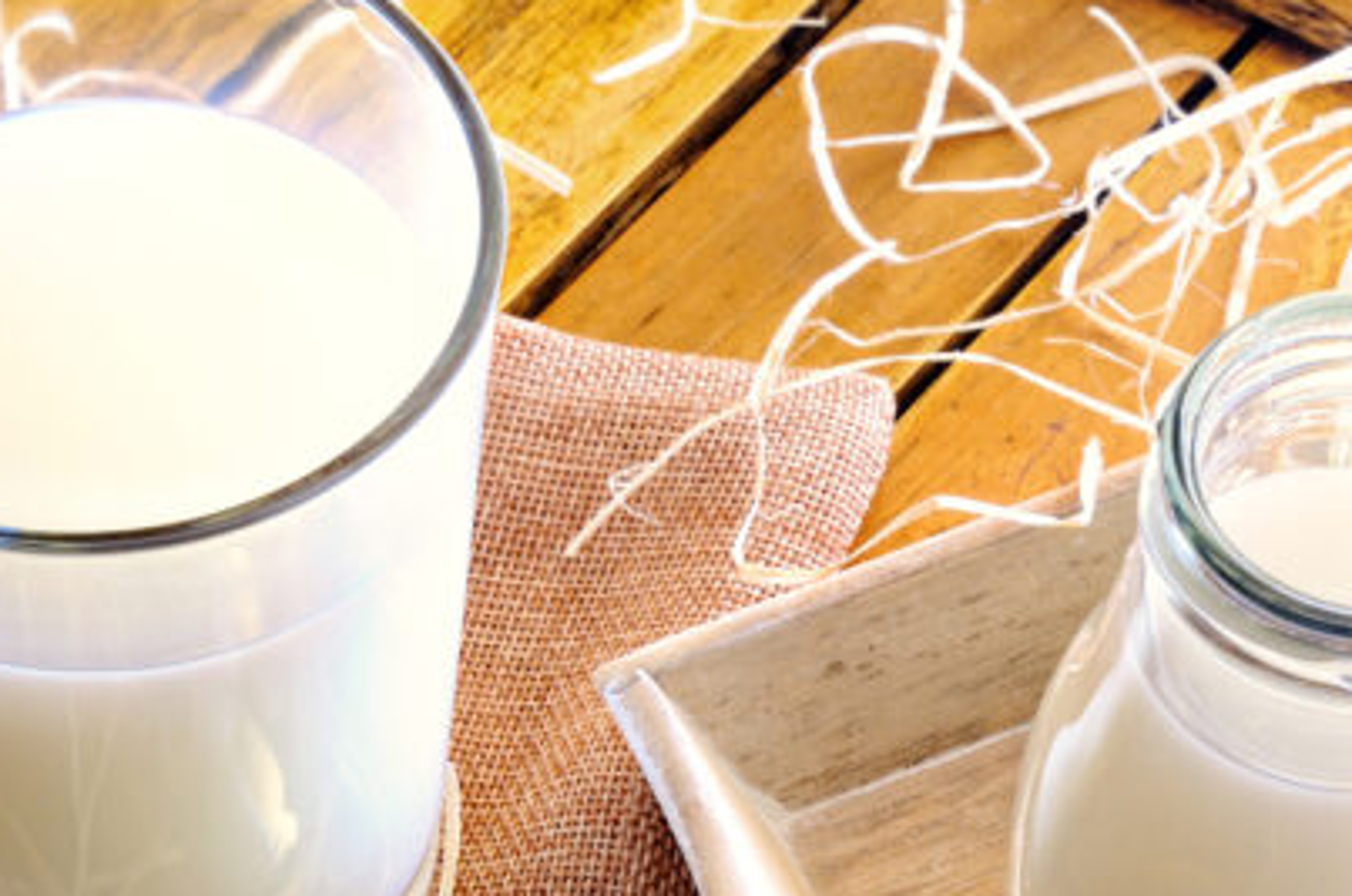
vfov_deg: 7.3
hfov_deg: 11.1
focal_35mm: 186
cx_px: 762
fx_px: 6970
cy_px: 631
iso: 250
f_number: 18
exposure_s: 1/250
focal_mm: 65
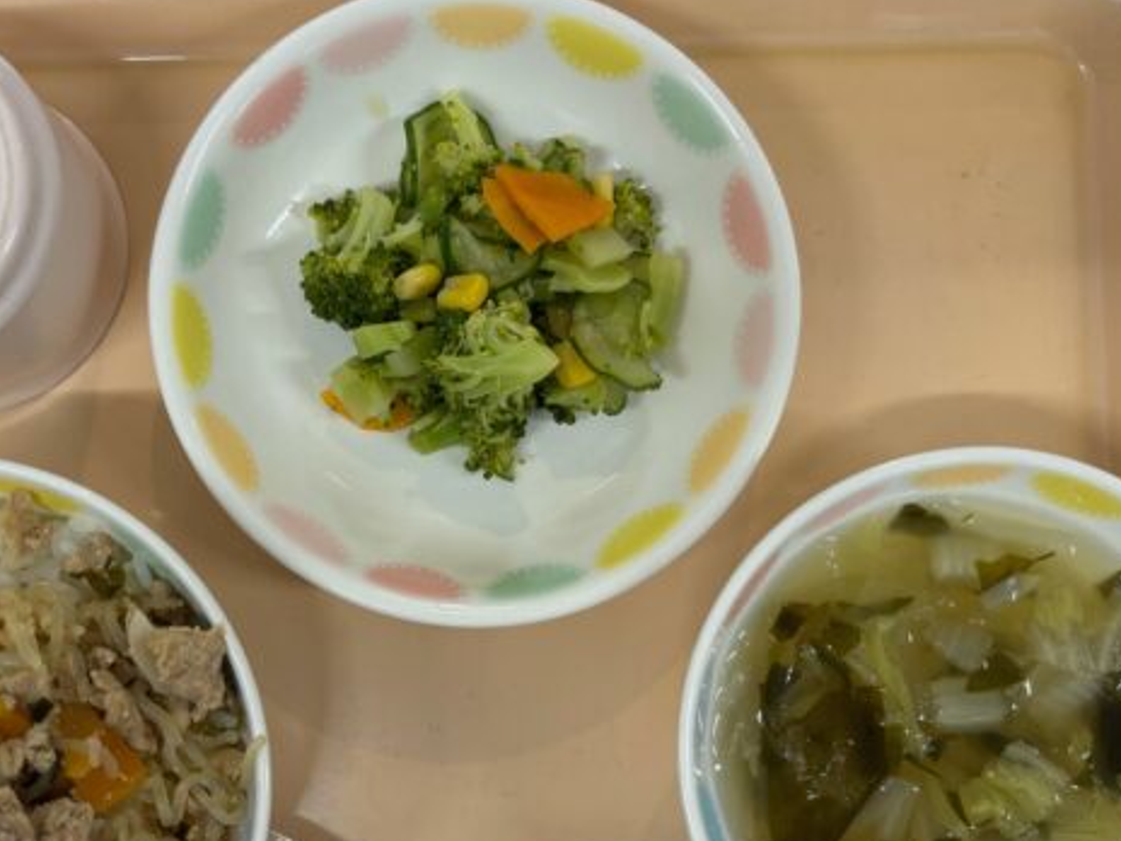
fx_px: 1393
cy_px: 491
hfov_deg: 43.7
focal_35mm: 43
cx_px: 459
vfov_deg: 33.5
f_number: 1.6
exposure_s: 1/120
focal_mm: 5.96
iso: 100
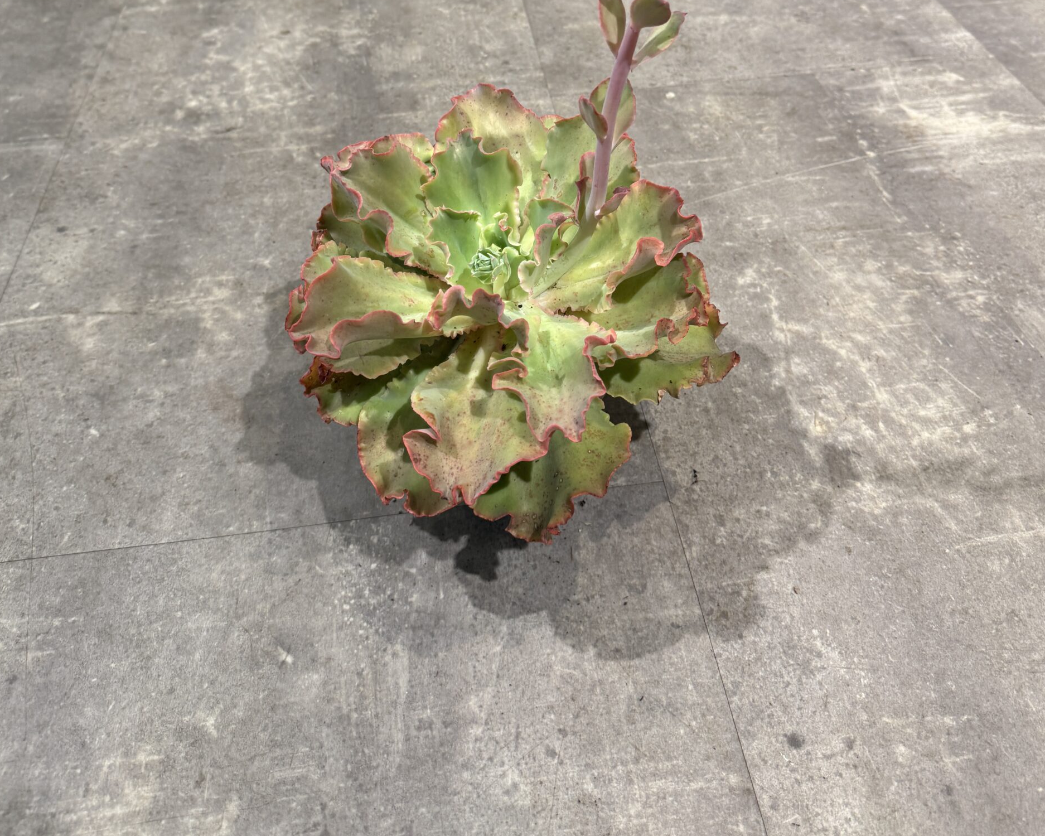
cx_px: 520
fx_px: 990
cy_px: 170
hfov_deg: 55.7
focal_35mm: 32
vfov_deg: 43.7
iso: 100
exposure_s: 1/100
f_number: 1.78
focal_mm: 6.76
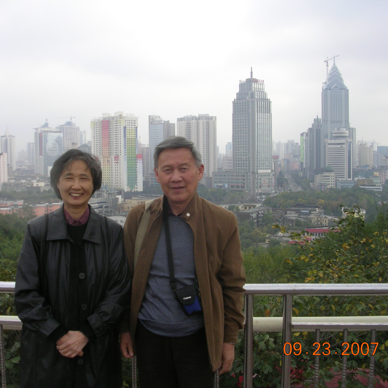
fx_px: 571
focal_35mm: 45
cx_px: 155
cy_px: 195
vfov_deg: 37.6
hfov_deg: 37.4
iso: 50
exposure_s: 1/143
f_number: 5.6
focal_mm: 5.8
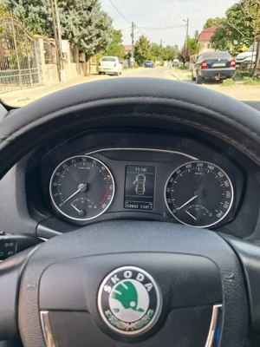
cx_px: 130
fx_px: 270
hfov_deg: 51.4
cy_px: 174
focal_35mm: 27
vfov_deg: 65.3
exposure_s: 1/100
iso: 50
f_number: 1.8
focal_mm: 4
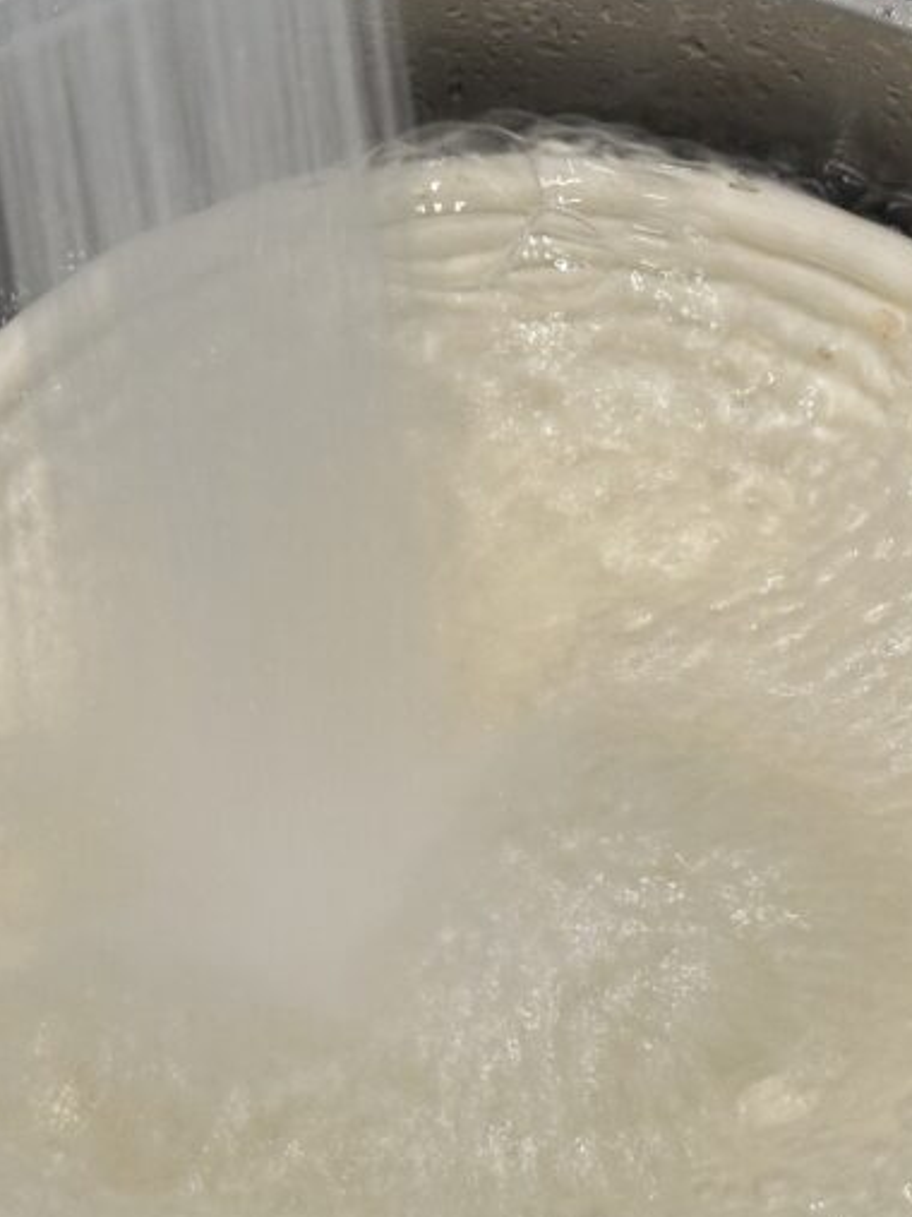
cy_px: 696
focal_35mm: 97
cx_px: 557
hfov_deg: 15.2
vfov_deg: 20.2
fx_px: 3409
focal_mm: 6.86
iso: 80
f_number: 1.78
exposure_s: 1/50
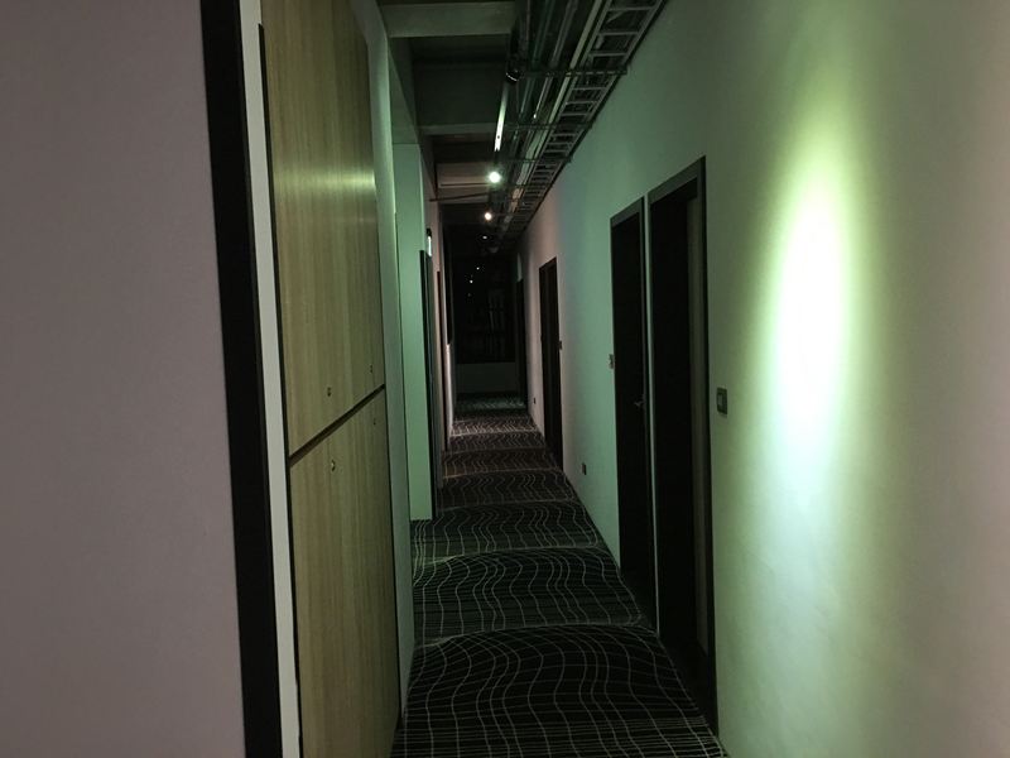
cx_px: 505
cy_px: 379
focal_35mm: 29
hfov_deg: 61.7
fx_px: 846
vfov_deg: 48.2
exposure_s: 1/4
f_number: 2.2
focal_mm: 4.15
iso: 50
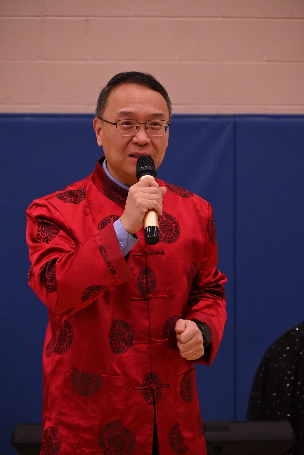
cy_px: 228
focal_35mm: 144
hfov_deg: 9.5
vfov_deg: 14.3
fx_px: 1824
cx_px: 152
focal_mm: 96
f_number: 5.6
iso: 3200
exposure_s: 1/250
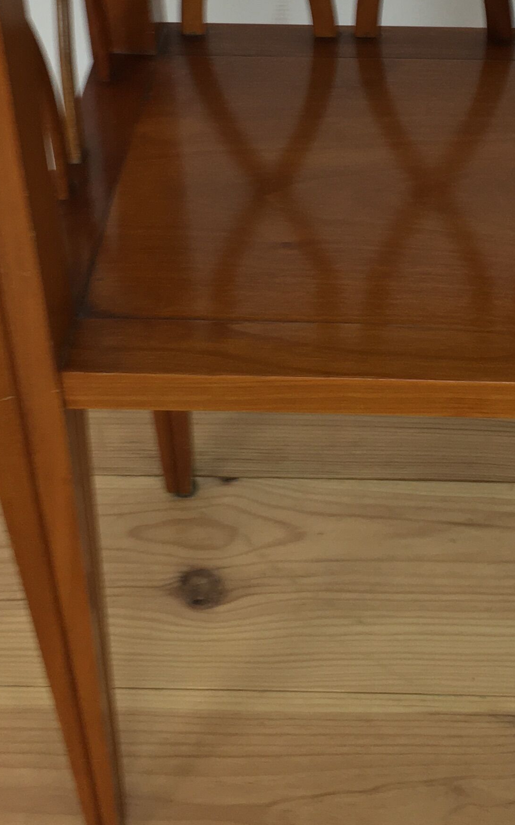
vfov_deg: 28.2
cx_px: 400
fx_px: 1595
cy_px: 125
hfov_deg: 18.2
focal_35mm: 71
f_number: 2.2
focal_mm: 4.15
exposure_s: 1/33
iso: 40
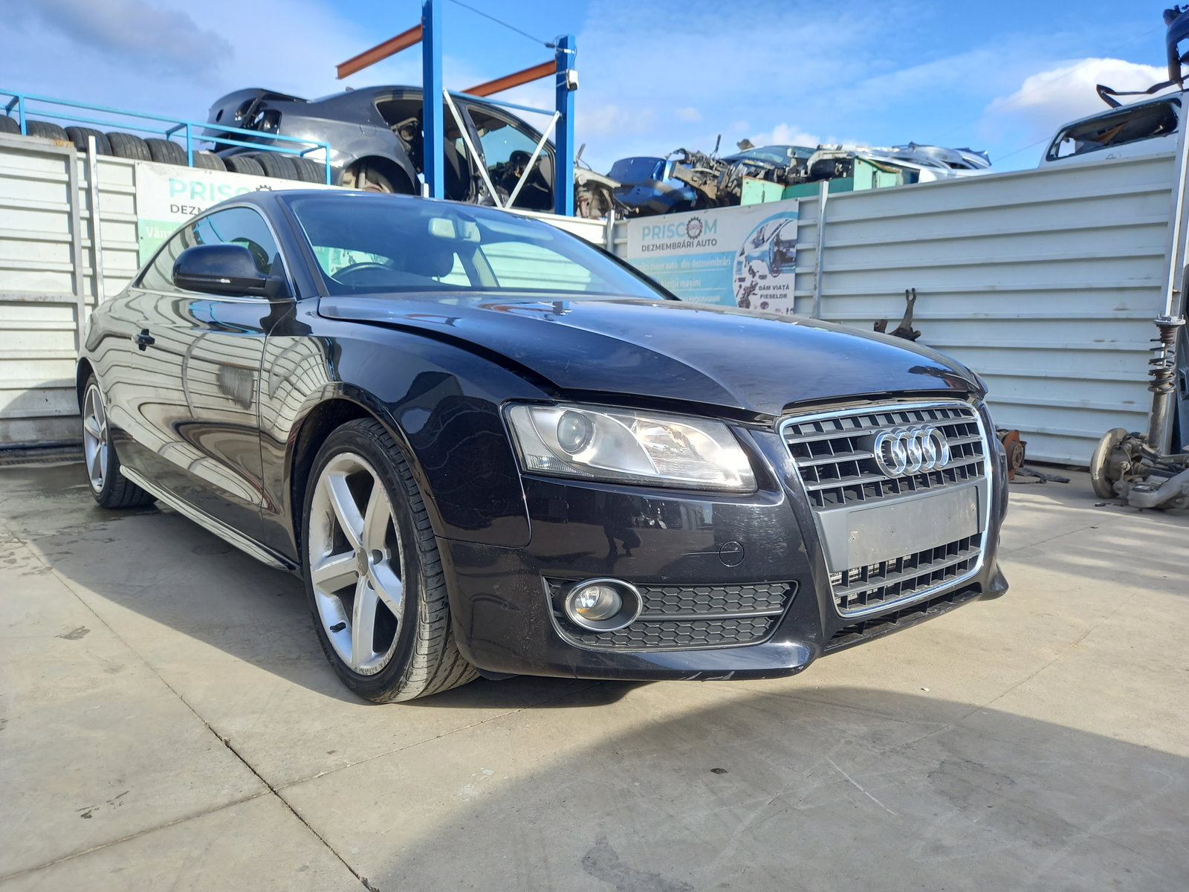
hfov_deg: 69.4
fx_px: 859
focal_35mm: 25
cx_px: 594
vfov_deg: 54.9
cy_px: 446
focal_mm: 4.6
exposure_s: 1/220
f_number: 2
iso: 25
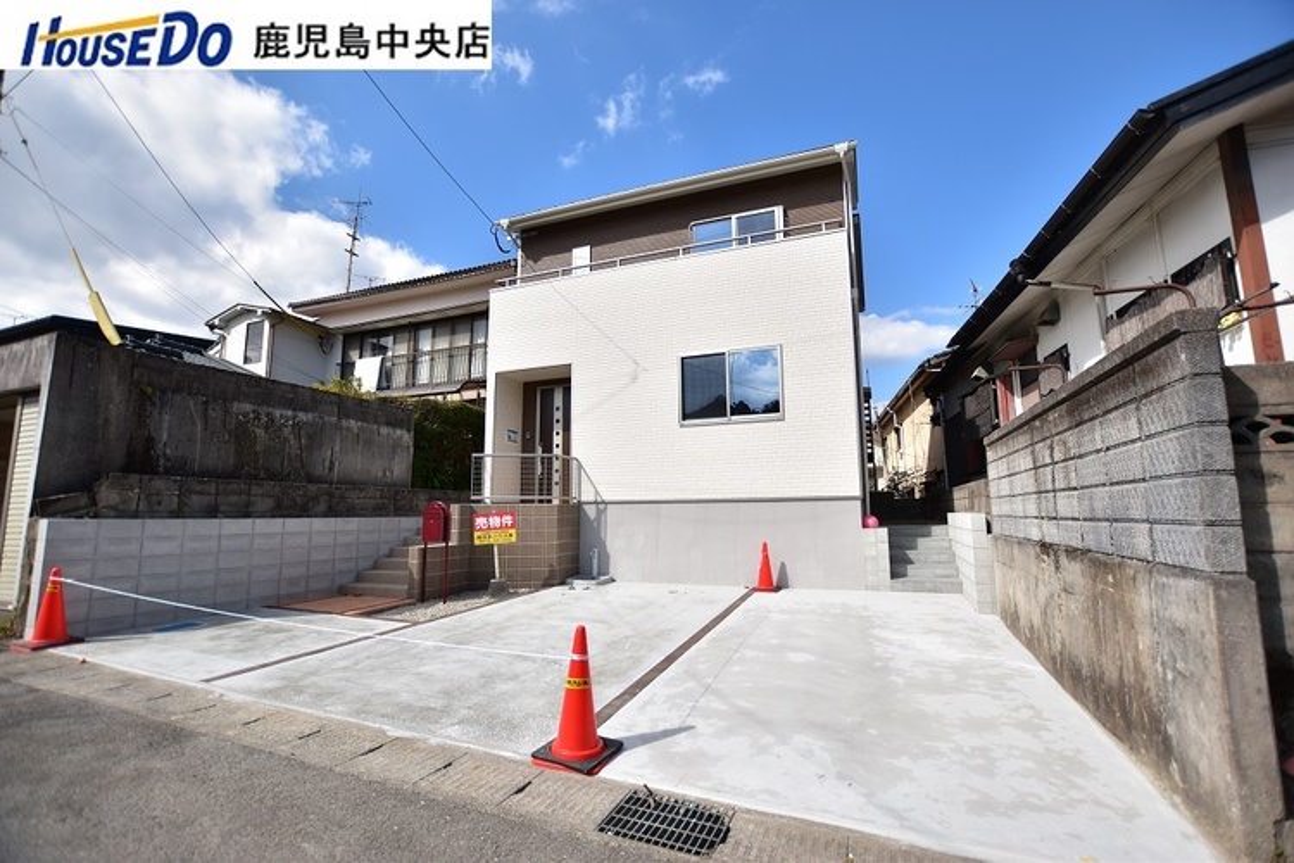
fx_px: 539
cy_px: 432
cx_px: 647
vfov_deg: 77.3
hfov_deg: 100.4
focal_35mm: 15
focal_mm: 10
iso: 160
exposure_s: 1/2500
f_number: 3.5
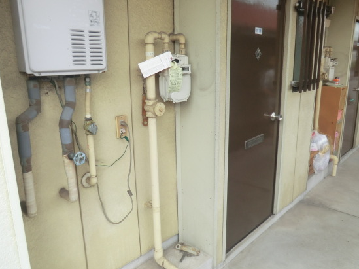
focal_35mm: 28
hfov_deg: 63.4
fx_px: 290
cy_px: 131
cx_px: 194
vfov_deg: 49.7
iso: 80
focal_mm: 4.3
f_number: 3.2
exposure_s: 1/60
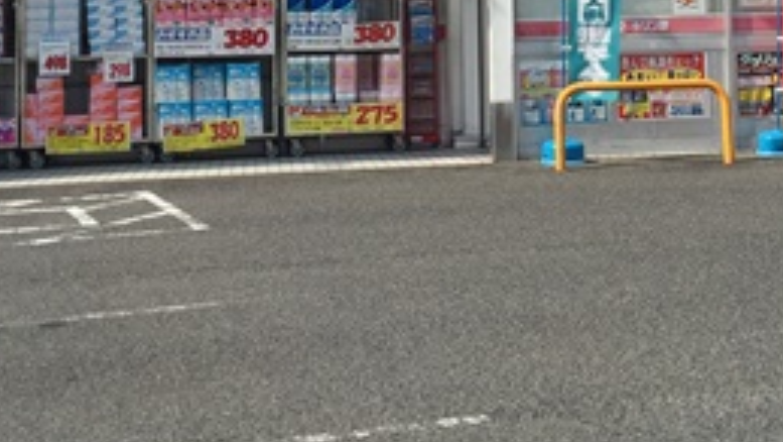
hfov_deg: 26.8
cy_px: -76
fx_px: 1620
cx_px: 583
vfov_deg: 15.0
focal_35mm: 78
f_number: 2.2
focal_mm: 4.15
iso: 32
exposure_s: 1/2475
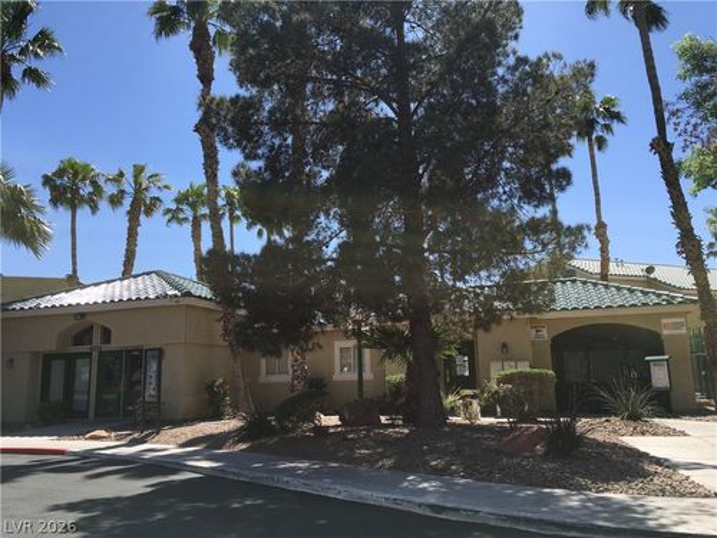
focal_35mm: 29
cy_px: 269
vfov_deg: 48.2
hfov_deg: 61.7
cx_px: 358
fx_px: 601
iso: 25
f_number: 2.2
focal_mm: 4.15
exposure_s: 1/1479
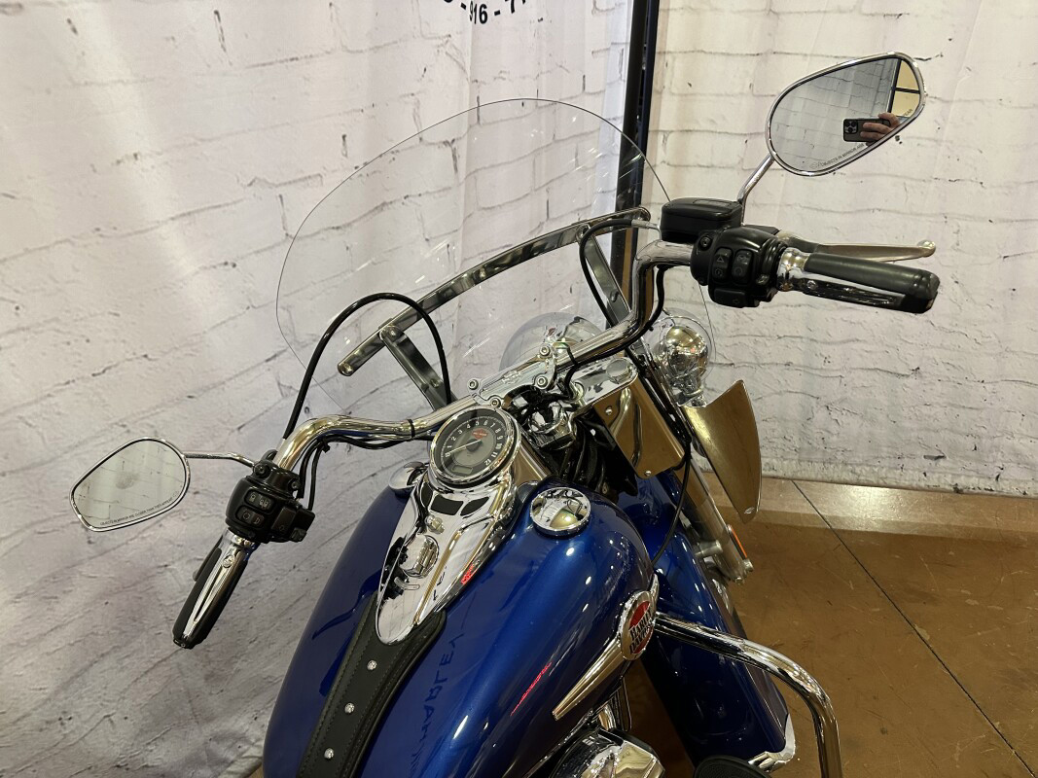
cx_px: 519
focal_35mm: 24
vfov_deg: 56.8
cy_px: 389
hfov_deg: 71.6
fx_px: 720
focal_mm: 6.86
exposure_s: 1/60
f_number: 1.78
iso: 400
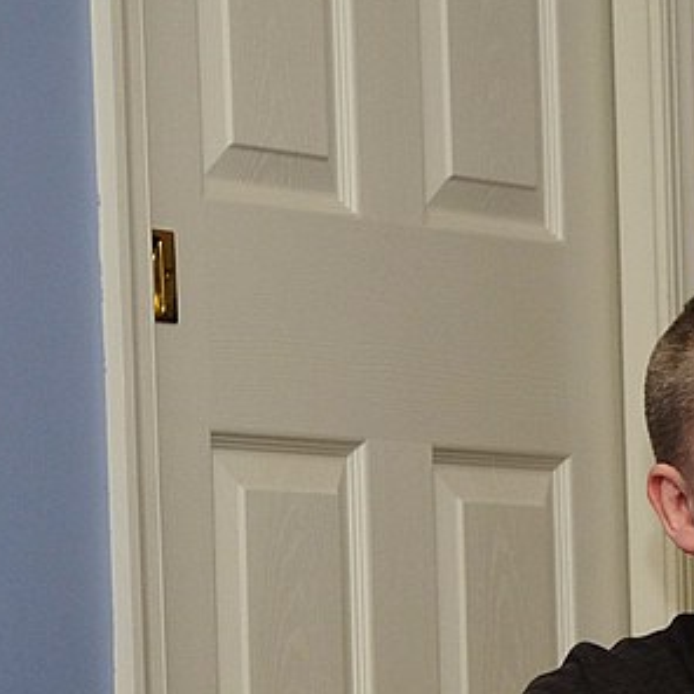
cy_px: 652
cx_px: 957
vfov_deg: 5.8
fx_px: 6827
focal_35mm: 301
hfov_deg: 5.8
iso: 800
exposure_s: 1/200
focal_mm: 70
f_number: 8
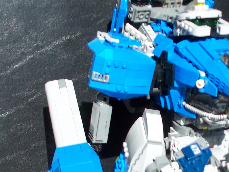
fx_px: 688
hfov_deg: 18.5
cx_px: 216
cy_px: 163
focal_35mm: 104
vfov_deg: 14.1
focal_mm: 7.54
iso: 64
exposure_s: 1/320
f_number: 2.8
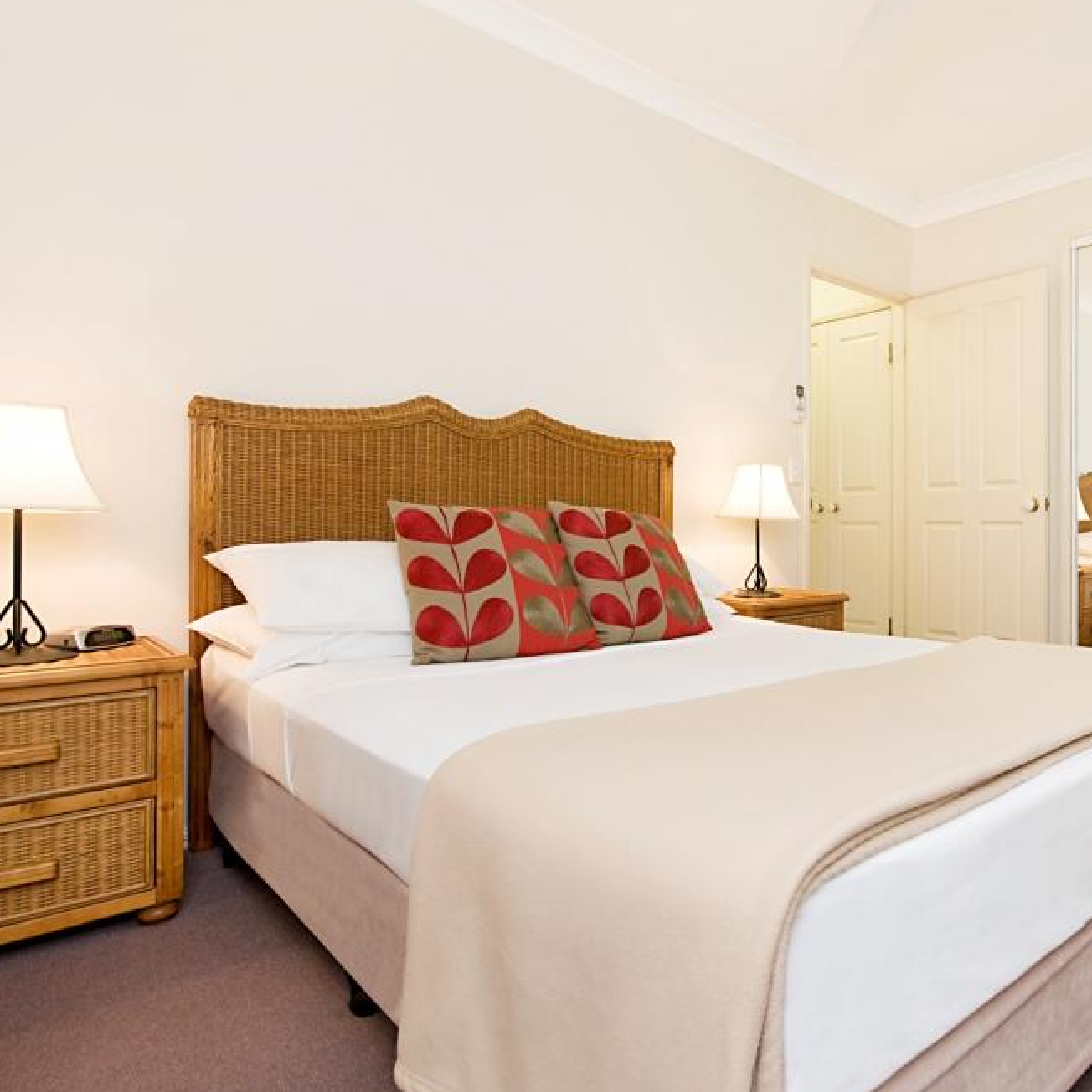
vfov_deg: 74.8
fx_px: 714
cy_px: 551
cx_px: 784
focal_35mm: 20
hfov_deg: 71.0
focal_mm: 10
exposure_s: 1/6
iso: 200
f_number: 8
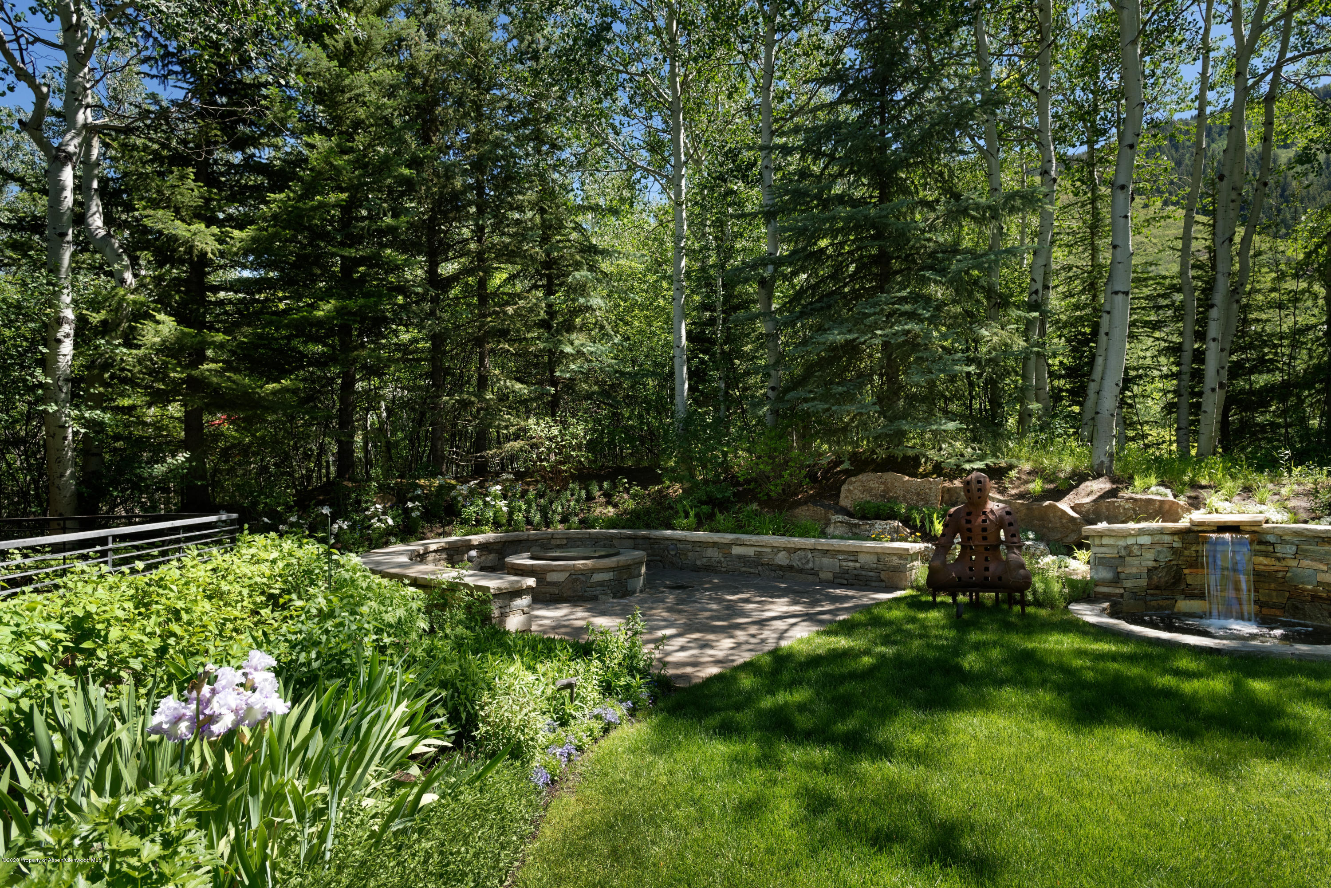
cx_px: 666
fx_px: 740
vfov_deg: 62.0
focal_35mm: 20
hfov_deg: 84.0
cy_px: 444
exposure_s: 1/25
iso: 200
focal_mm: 20
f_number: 9
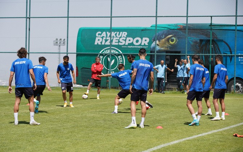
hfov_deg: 18.4
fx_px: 749
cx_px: 122
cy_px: 75
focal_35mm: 113
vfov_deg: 11.6
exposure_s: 1/1250
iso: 200
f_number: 5
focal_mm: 110
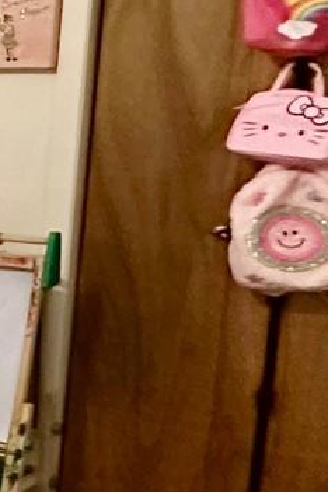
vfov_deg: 23.9
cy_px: 244
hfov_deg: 9.7
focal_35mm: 85
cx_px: -788
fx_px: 1162
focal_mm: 2.22
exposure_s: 1/60
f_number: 2.2
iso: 500
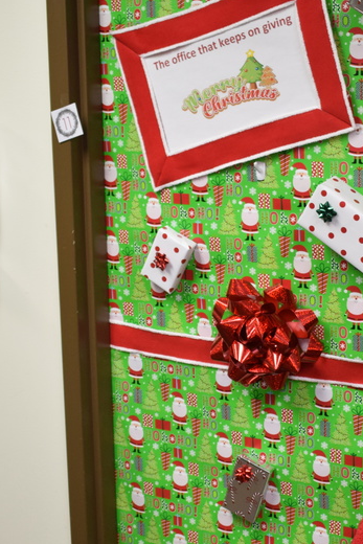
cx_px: 219
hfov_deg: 20.9
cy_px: 314
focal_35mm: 65
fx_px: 982
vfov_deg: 30.9
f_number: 3.8
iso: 800
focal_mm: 22
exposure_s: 1/60
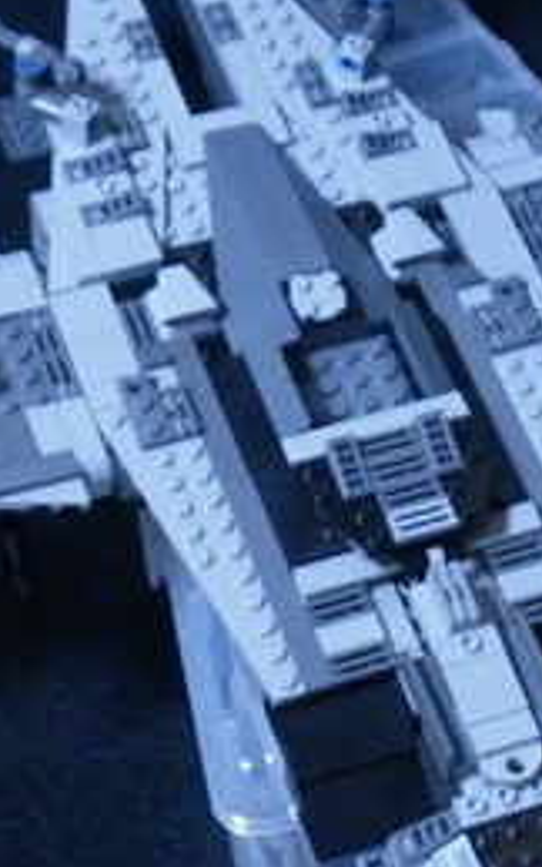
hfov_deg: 11.1
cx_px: 422
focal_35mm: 118
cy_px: 402
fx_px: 2787
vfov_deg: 17.7
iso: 200
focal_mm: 6.5
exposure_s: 1/13
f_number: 3.1
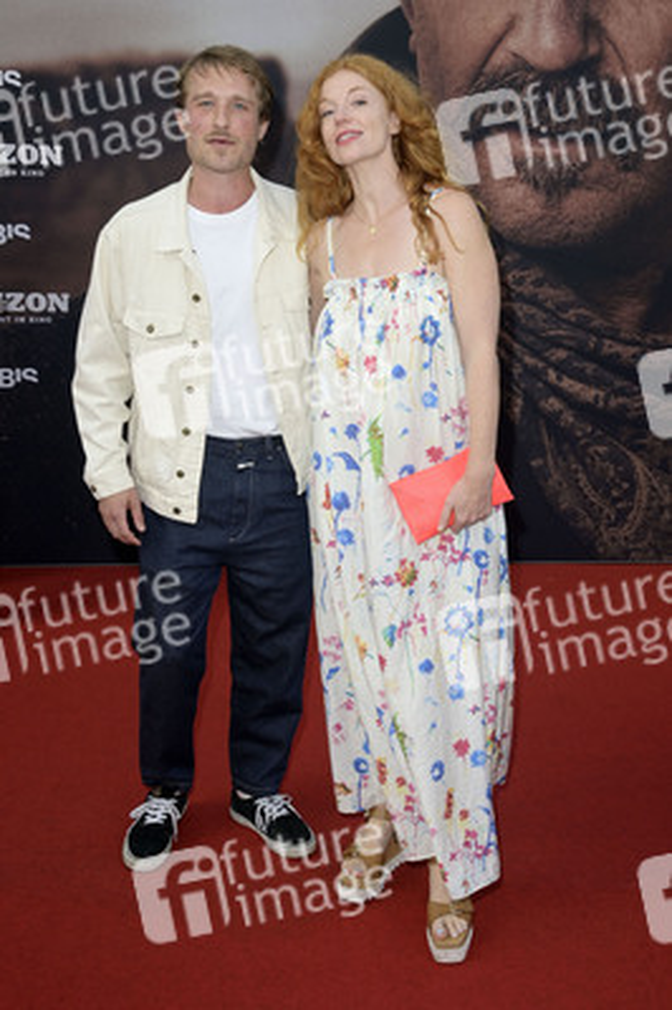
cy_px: 505
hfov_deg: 33.3
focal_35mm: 40
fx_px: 1122
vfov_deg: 48.5
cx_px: 336
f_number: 9
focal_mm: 40
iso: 400
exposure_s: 1/200
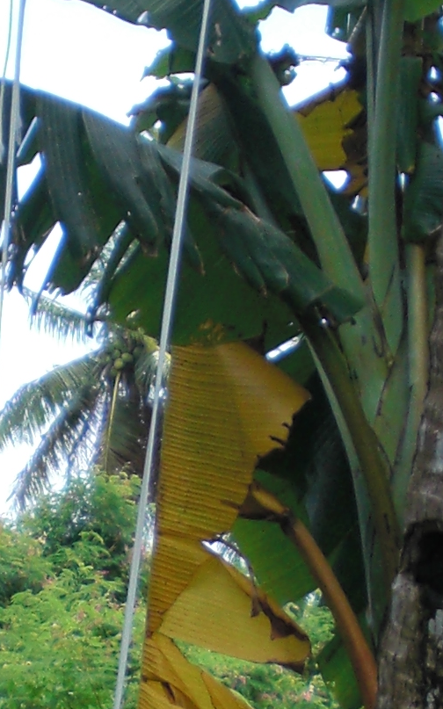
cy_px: 693
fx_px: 3150
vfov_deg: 12.7
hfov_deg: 7.9
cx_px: -235
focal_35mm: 163
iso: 64
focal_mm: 6.3
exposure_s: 1/400
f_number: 3.1
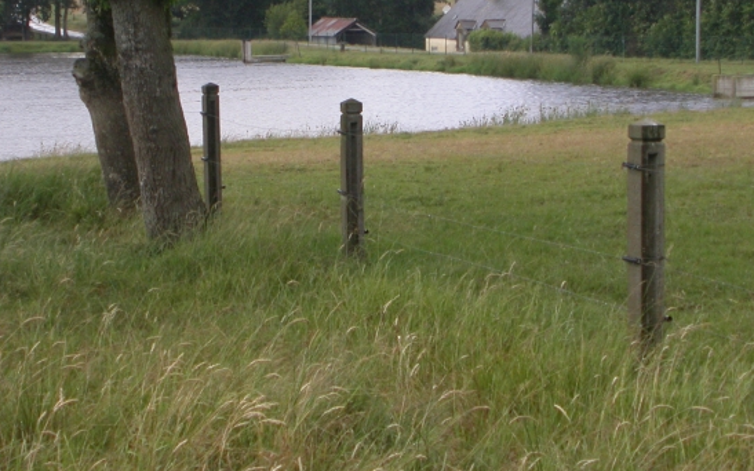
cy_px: 171
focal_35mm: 131
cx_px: 367
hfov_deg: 15.9
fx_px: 2692
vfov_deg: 10.0
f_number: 5
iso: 100
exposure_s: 1/295
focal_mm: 20.6
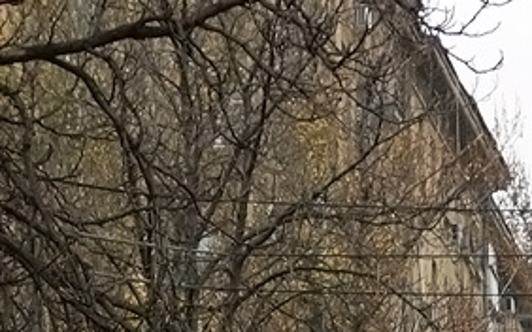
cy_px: 730
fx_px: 3522
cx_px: 911
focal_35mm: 243
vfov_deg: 5.3
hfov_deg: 8.4
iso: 400
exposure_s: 1/500
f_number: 3.5
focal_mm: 20.85
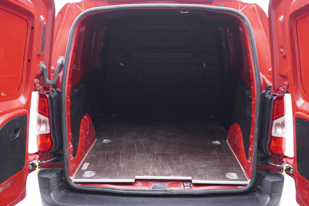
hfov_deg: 53.1
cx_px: 154
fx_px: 309
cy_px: 103
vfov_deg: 36.9
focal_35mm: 36
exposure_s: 1/40
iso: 640
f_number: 2.8
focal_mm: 24
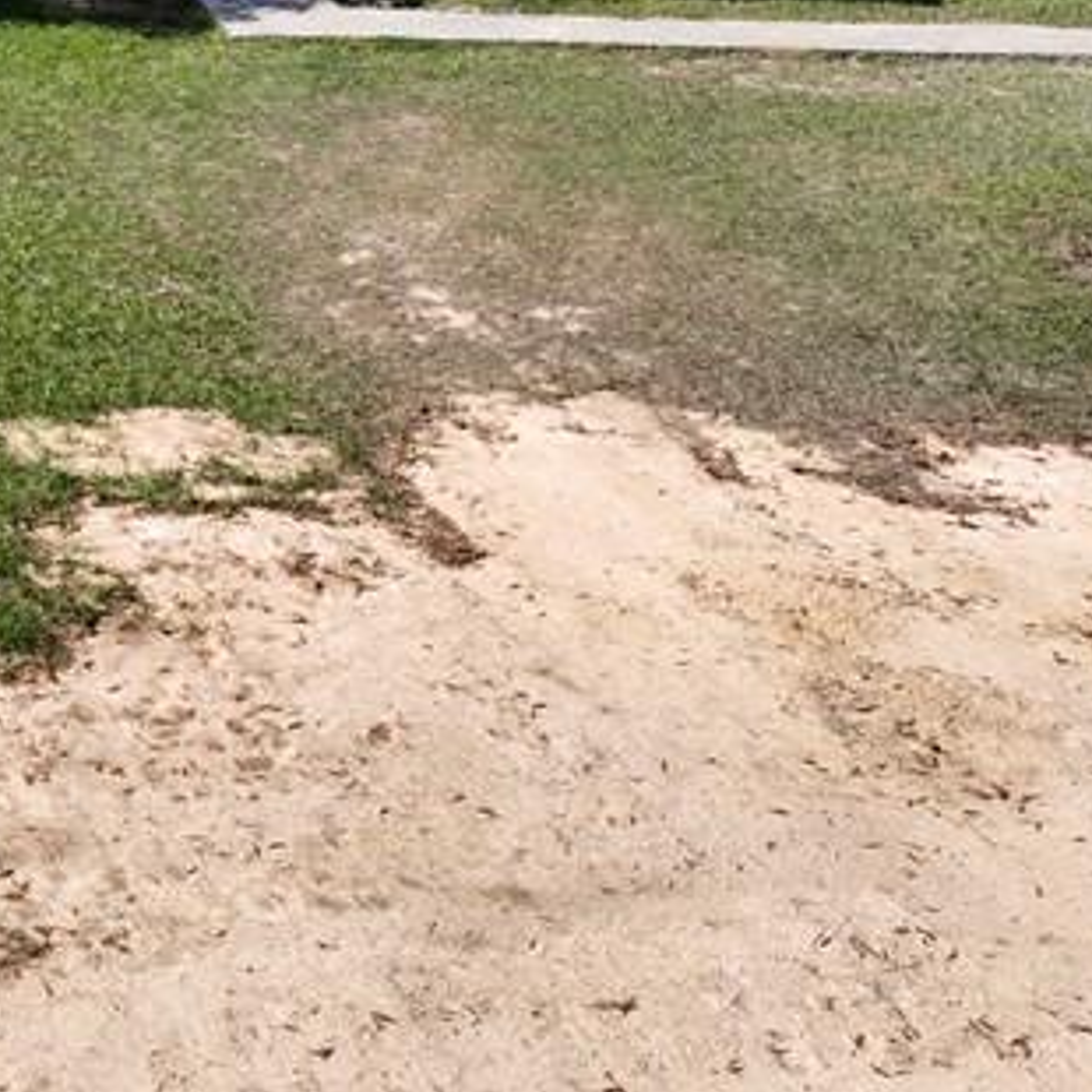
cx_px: -384
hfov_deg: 21.8
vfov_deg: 23.7
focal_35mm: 70
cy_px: 23
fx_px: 2498
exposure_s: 1/2000
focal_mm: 12.29
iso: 100
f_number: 2.8
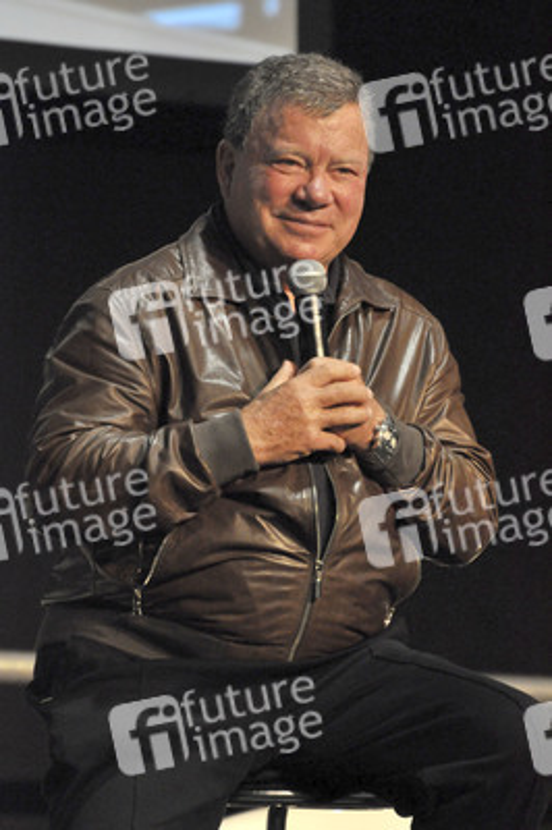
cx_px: 276
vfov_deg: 4.6
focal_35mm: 450
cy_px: 415
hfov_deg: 3.0
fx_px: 10367
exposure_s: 1/100
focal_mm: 300
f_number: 5.6
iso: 3200
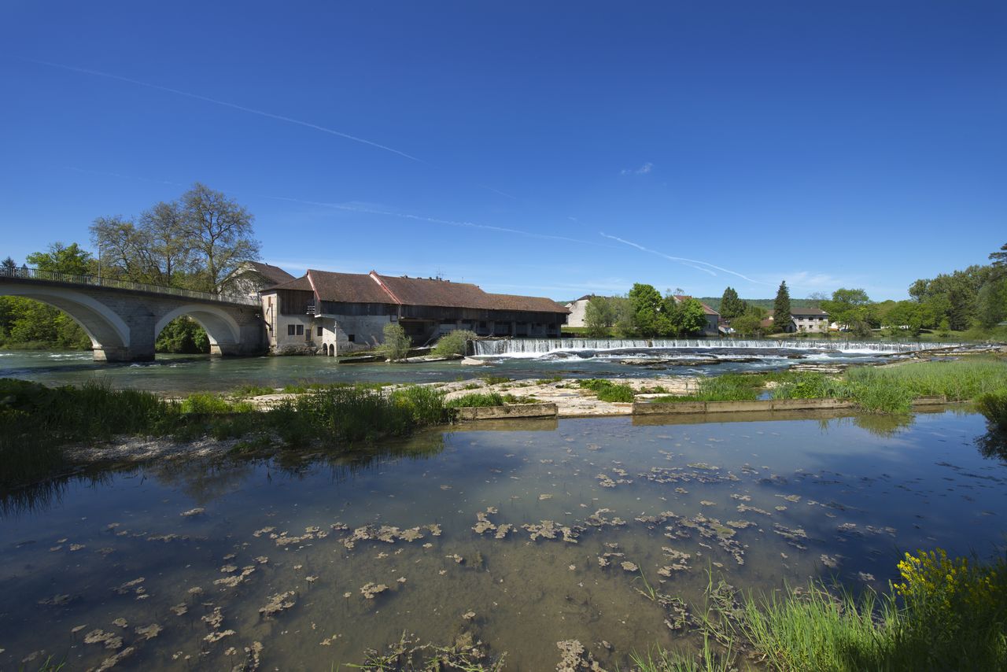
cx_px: 504
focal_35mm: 14
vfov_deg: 81.2
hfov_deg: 104.2
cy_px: 336
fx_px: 392
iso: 160
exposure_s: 1/200
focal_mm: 14
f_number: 11
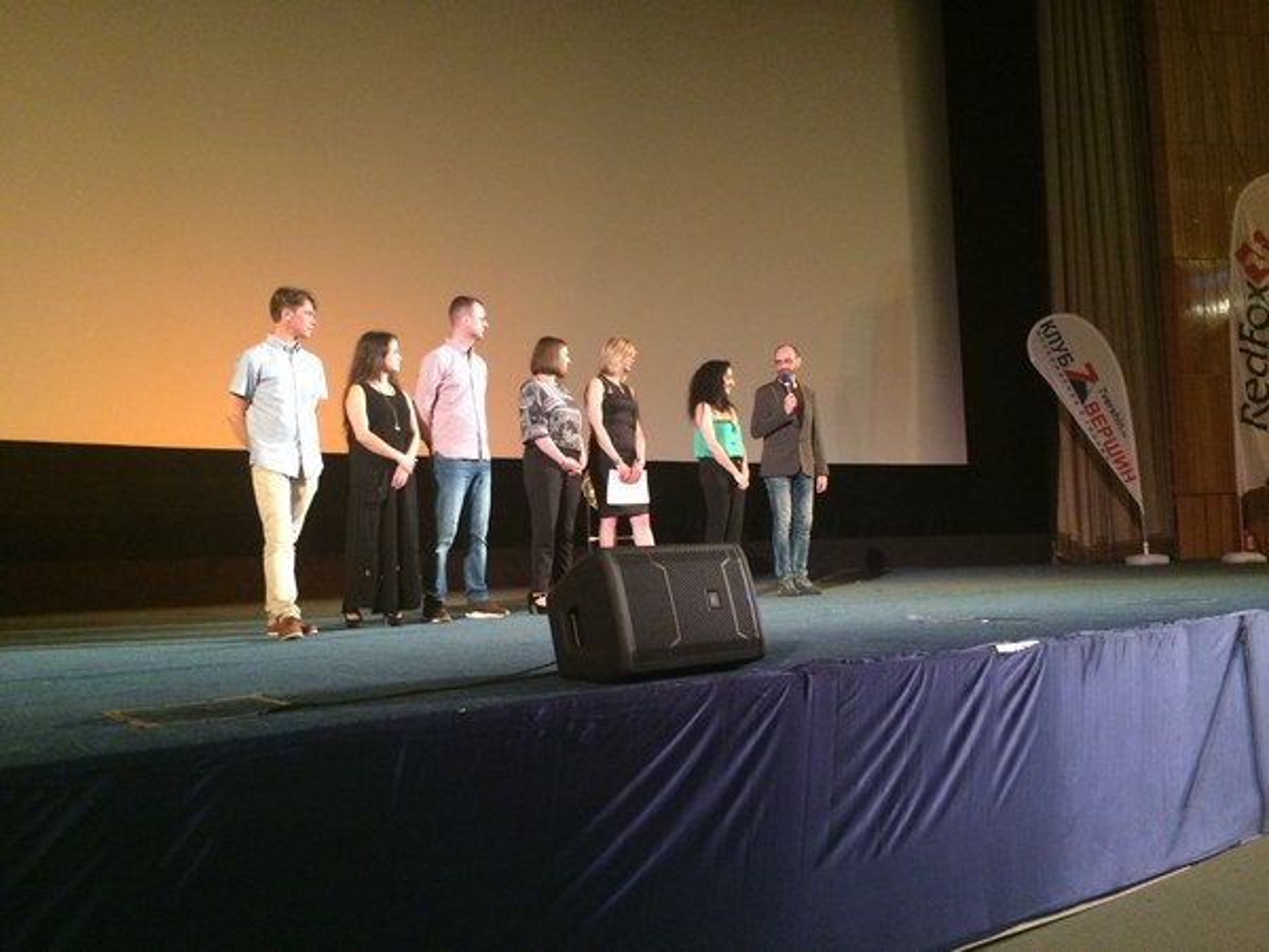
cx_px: 634
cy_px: 476
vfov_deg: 48.2
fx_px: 1063
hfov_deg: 61.7
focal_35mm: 29
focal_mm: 4.15
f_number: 2.2
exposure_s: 1/17
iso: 400
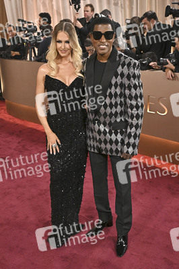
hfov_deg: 35.9
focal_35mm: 37
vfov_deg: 51.9
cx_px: 90
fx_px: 276
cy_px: 134
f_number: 5.6
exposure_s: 1/320
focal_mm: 37
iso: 2500
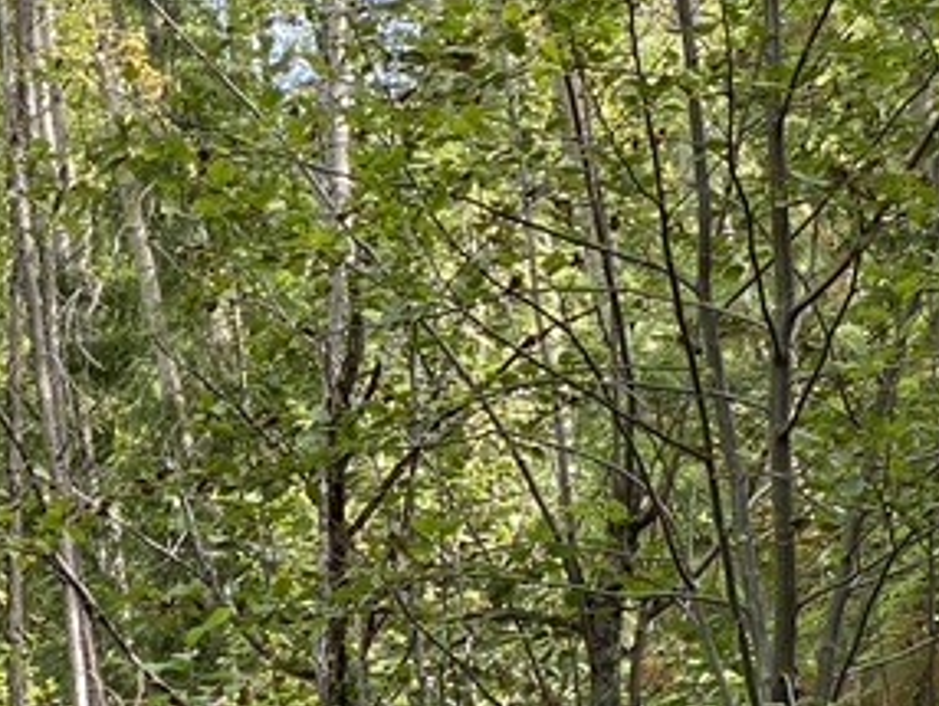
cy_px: 785
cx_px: -174
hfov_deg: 10.5
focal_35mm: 186
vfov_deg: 7.9
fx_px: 5050
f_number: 2
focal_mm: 6
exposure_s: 1/122
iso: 25
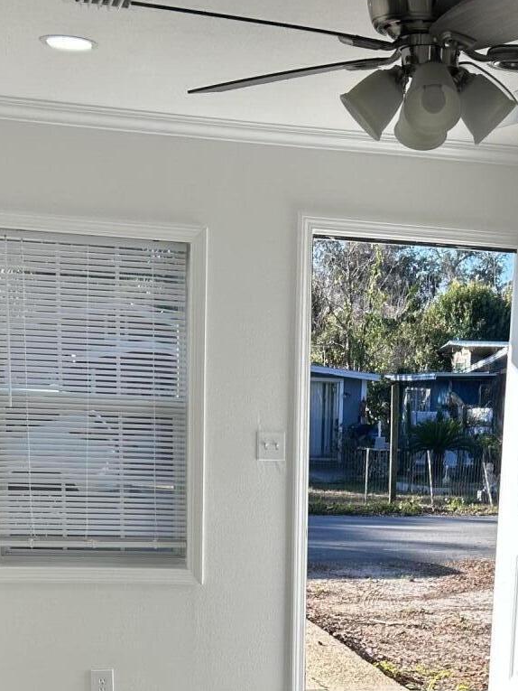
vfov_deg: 26.3
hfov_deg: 21.5
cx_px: 371
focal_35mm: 68
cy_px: 764
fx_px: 1356
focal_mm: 5.7
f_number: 1.5
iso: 50
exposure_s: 1/827
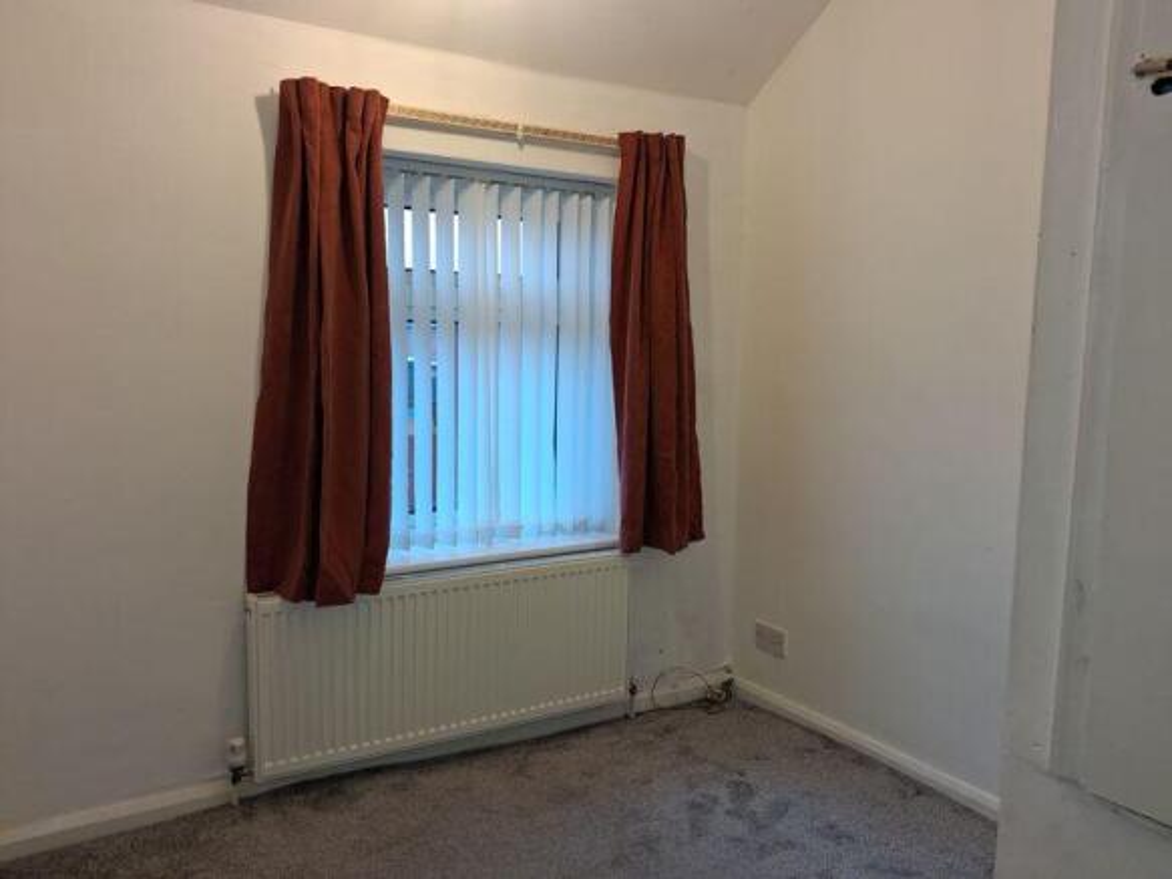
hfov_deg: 65.3
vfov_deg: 51.3
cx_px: 586
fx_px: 914
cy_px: 440
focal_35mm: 27
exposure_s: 1/100
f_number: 1.8
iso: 25
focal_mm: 4
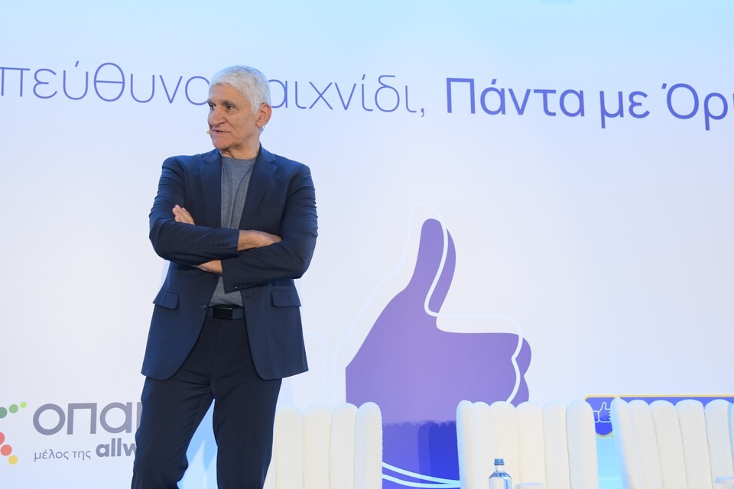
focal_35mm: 55
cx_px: 344
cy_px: 228
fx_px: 1121
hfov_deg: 36.2
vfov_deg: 24.6
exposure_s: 1/250
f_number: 4
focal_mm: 44
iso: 1600
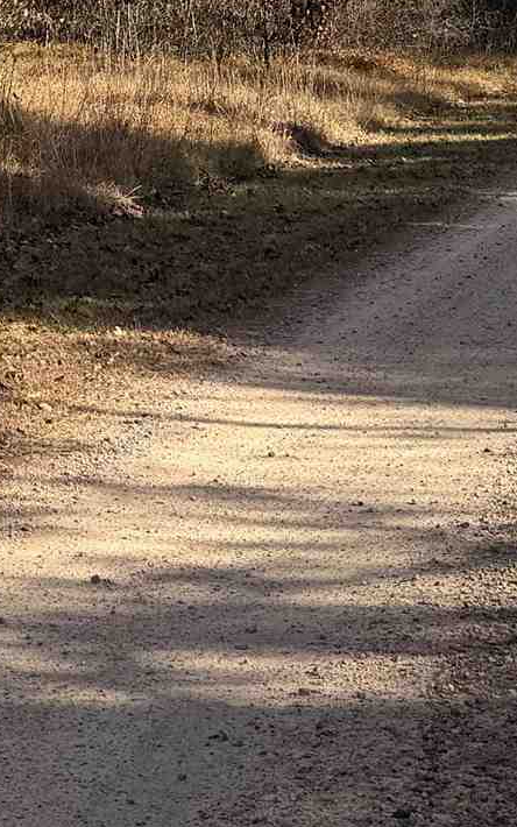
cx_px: -369
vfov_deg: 17.6
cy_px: -289
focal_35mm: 110
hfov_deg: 11.2
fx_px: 2479
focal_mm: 6.76
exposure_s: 1/2611
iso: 80
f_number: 1.78
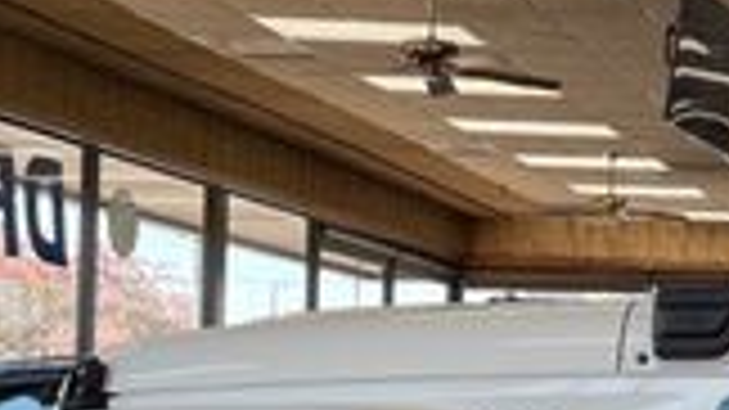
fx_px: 2164
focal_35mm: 112
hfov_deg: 17.0
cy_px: 437
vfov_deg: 10.7
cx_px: 1143
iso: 32
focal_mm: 4.2
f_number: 1.6
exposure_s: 1/332
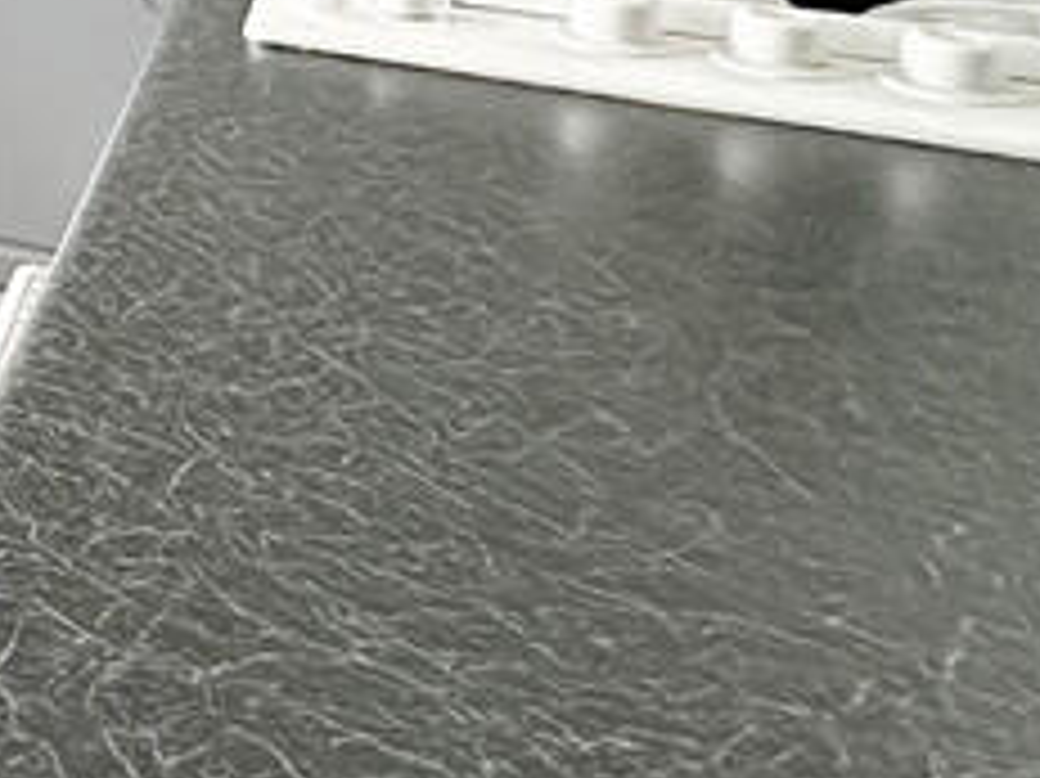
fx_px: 1862
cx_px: -810
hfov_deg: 21.3
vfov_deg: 20.8
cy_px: -324
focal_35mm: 62
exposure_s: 1/60
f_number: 2.2
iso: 320
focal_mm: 2.22
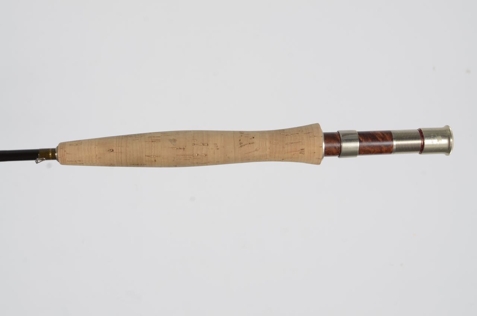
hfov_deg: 37.9
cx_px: 238
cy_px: 158
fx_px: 694
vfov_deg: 25.6
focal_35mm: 52
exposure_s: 1/125
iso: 100
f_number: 9
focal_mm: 35
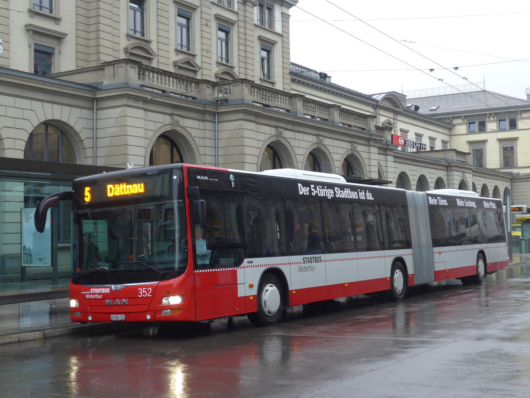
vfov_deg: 28.0
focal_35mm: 52
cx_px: 265
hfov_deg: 36.8
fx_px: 796
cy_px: 199
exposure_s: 1/60
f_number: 3.3
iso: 100
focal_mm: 10.7
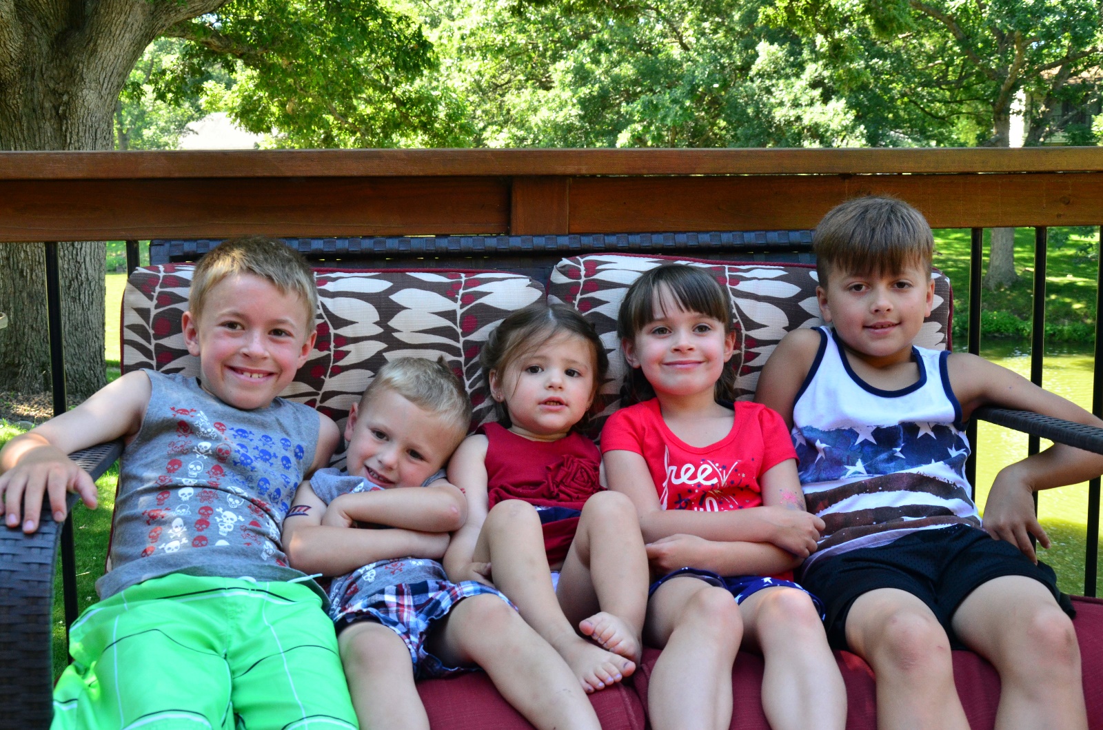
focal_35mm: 42
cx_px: 552
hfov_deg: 46.5
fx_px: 1284
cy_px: 365
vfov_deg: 31.7
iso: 1250
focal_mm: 28
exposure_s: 1/250
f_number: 8
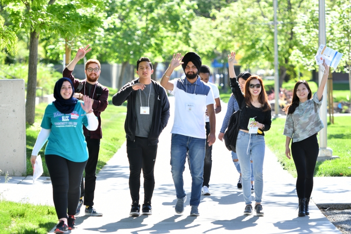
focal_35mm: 195
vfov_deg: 7.0
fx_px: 1901
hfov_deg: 10.6
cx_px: 176
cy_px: 117
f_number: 6.3
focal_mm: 130
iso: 250
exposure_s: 1/800
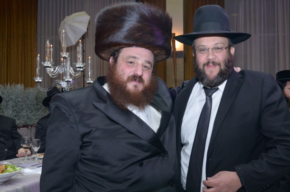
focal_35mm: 46
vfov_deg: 29.3
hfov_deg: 43.1
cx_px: 167
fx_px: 366
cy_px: 102
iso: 800
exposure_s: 1/160
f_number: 5.6
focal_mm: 25
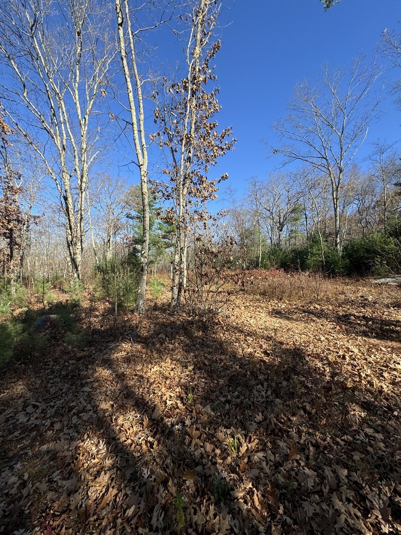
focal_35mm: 14
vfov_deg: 102.1
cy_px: 268
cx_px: 200
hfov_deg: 85.7
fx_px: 216
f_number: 2.2
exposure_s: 1/821
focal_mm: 2.22
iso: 50
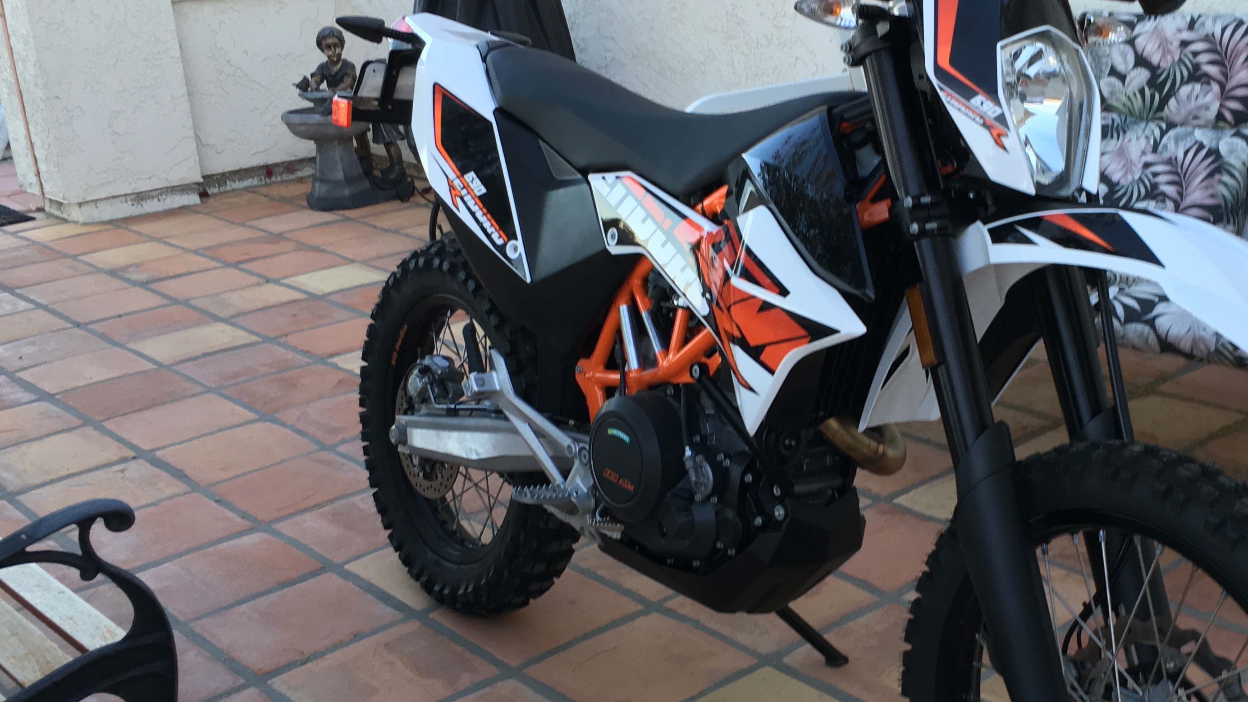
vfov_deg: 25.9
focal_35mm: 46
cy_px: 422
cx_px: 812
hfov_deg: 44.1
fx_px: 1522
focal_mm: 4.15
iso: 40
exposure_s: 1/120
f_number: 2.2
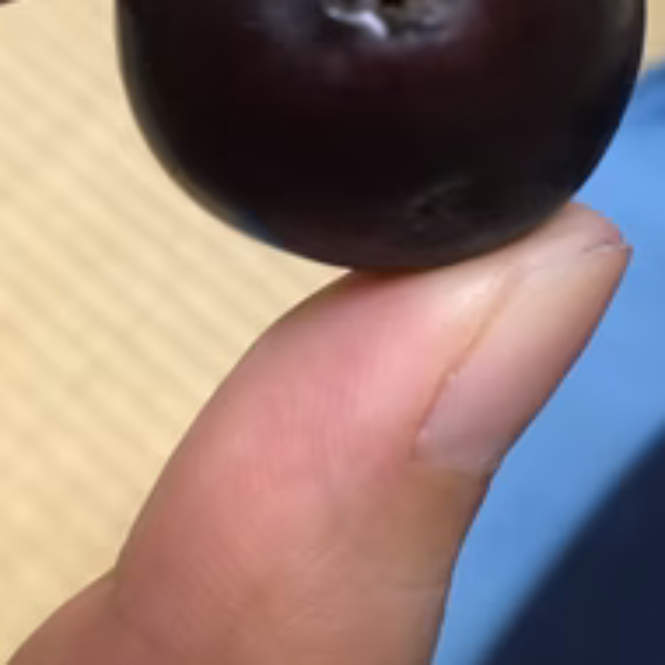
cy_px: 70
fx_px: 1174
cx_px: 360
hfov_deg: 31.6
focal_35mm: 54
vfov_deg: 30.3
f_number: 2.2
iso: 200
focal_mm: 4.15
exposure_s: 1/17
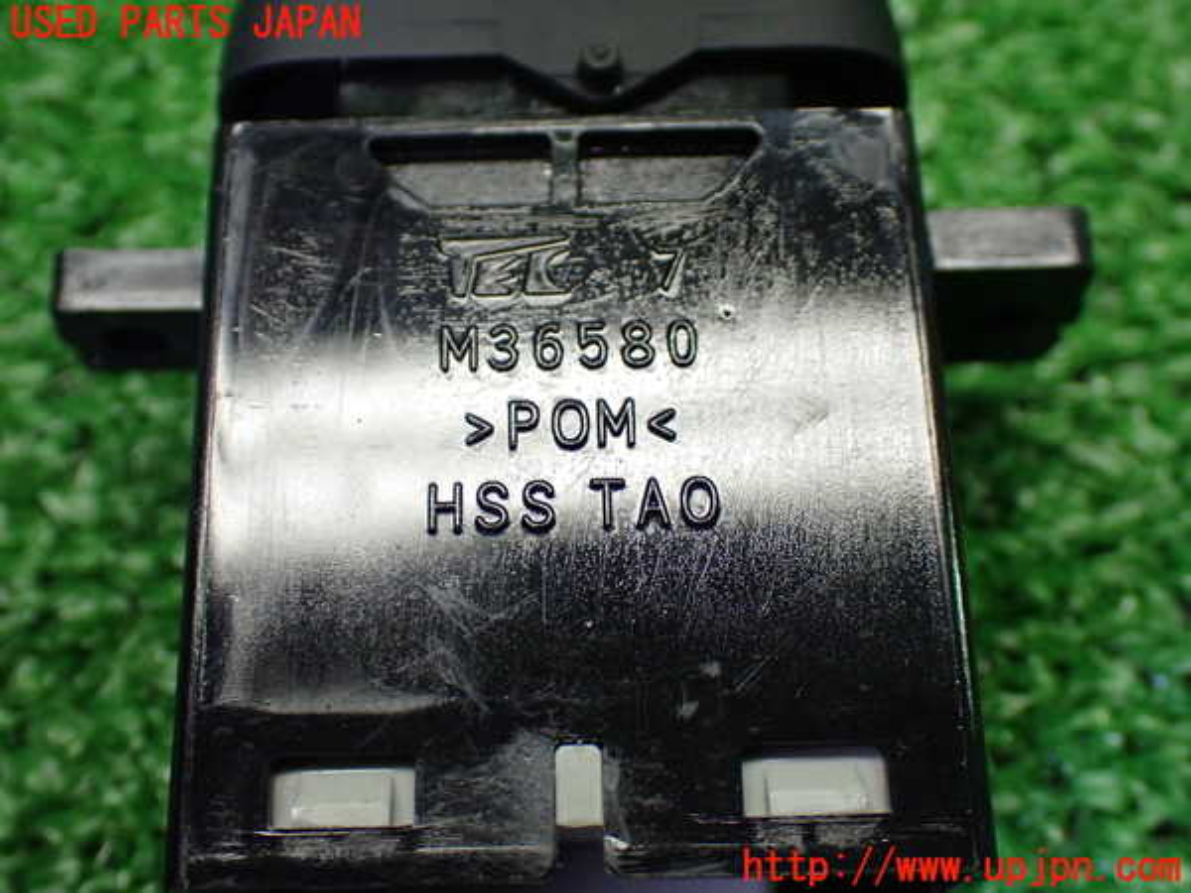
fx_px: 1617
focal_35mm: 47
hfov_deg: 40.4
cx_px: 596
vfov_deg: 30.9
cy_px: 446
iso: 800
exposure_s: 1/125
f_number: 3.1
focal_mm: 8.4
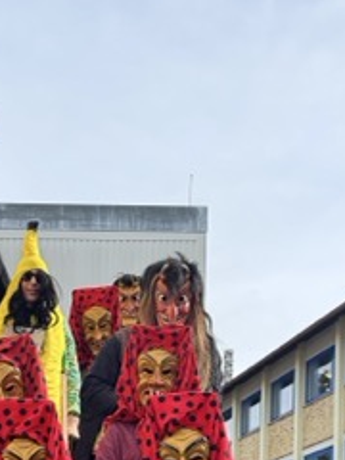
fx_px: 850
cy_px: 590
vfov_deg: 26.1
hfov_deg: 22.6
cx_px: 63
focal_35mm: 64
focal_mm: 6.76
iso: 80
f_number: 1.78
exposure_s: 1/1172
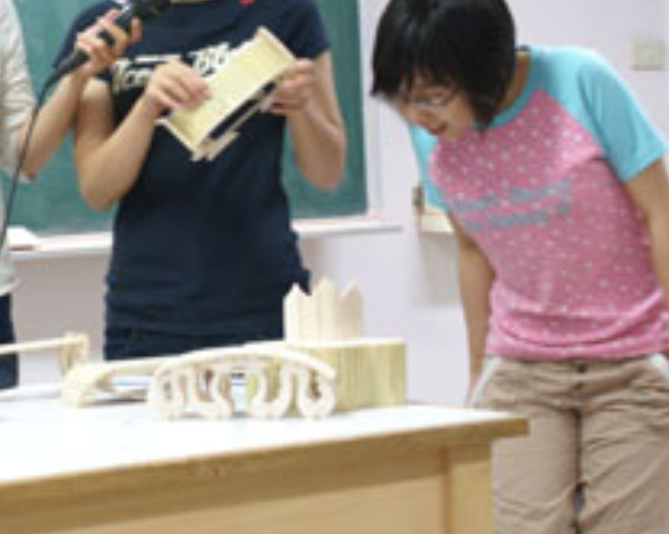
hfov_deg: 15.6
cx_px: 55
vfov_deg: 12.5
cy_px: 60
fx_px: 2413
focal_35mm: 122
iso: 400
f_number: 5.6
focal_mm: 40
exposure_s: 1/13
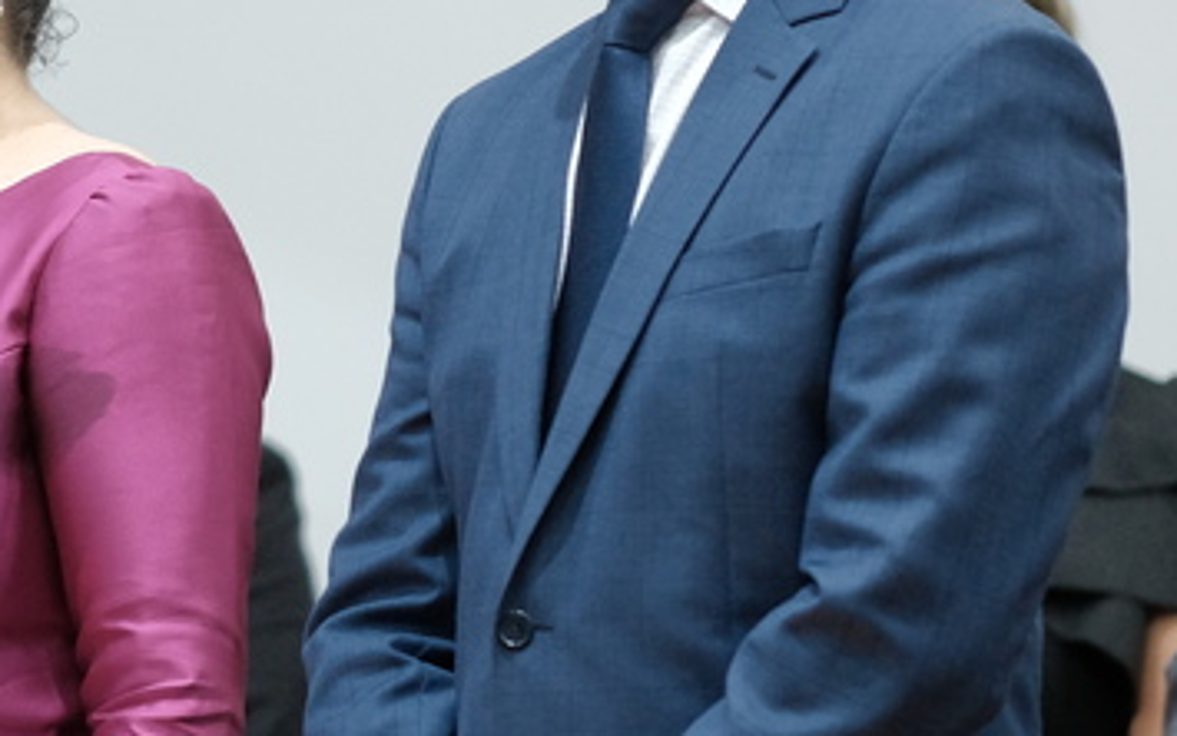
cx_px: -56
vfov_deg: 2.8
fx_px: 14918
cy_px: 206
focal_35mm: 465
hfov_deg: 4.5
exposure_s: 1/125
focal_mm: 90
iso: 1250
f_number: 2
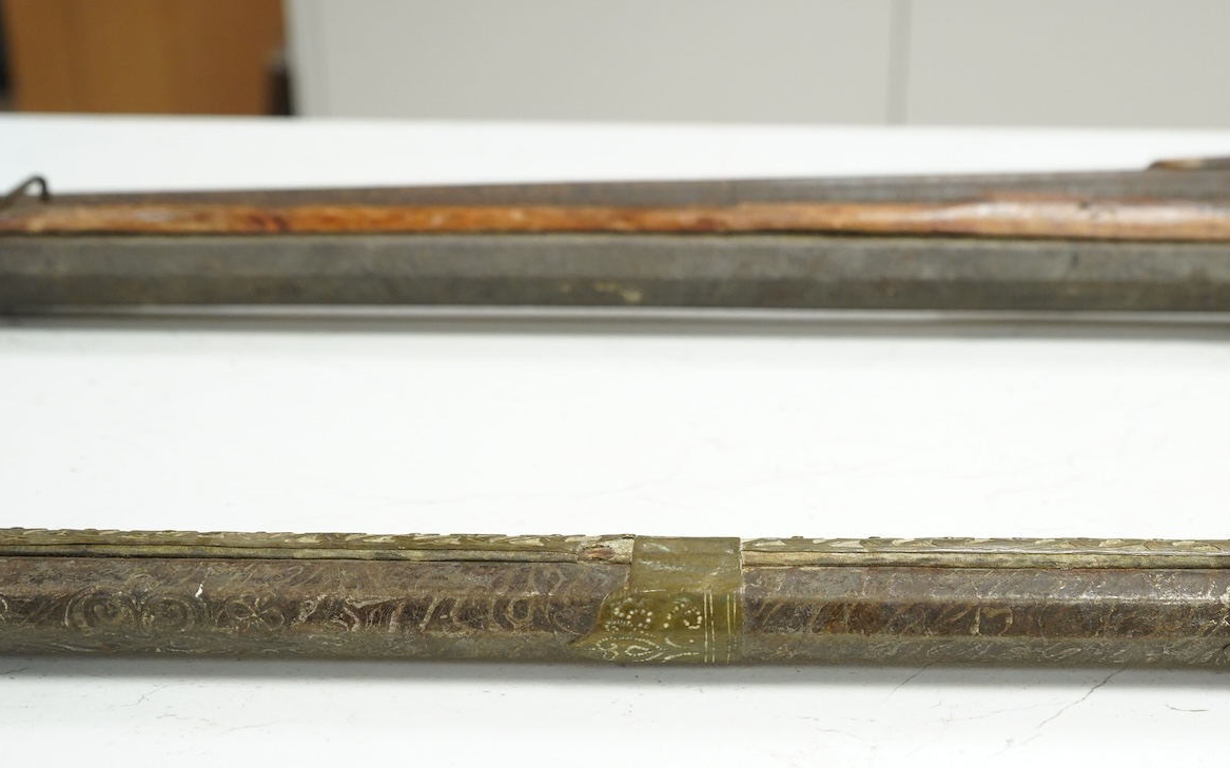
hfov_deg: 36.9
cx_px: 883
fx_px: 1810
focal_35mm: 54
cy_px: 569
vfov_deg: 23.7
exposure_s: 1/125
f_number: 5.6
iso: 2500
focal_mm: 36
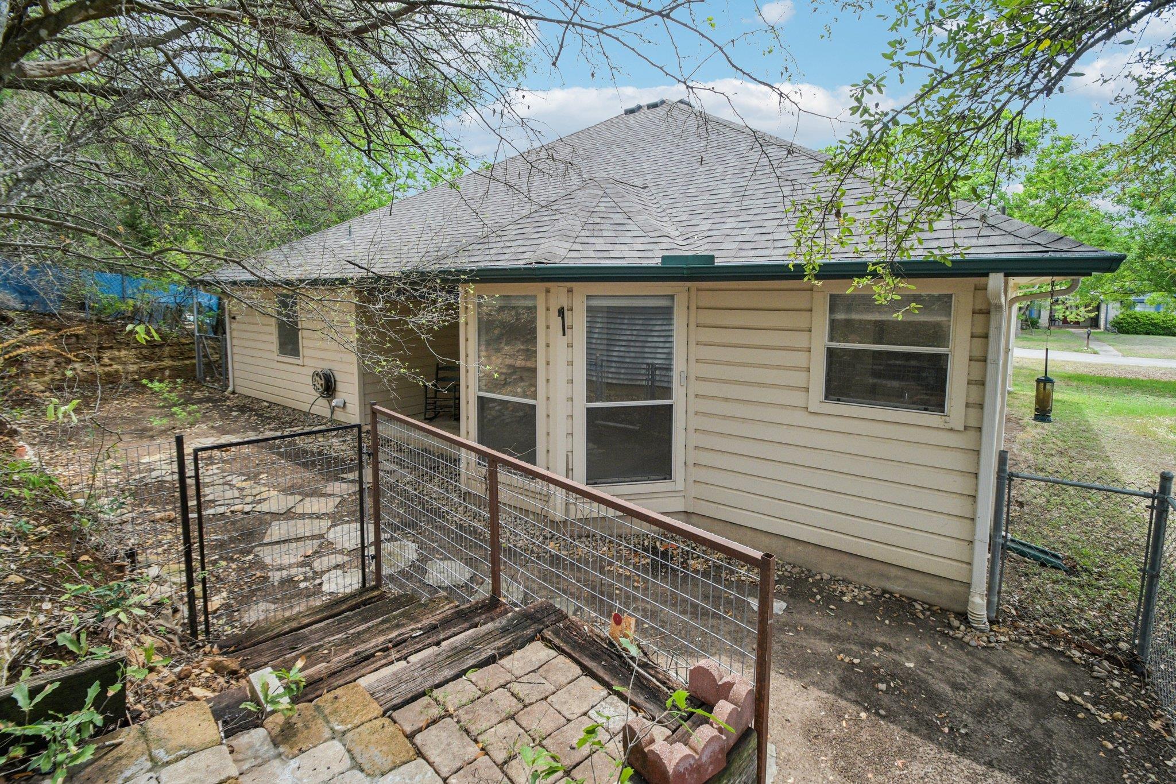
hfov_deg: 100.4
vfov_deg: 77.3
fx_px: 490
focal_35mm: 15
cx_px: 588
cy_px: 392
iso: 400
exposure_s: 1/160
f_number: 8
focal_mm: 10
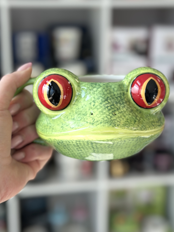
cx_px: 88
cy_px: 94
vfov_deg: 33.1
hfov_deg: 25.2
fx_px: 389
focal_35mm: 58
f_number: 1.78
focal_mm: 6.86
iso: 80
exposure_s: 1/325
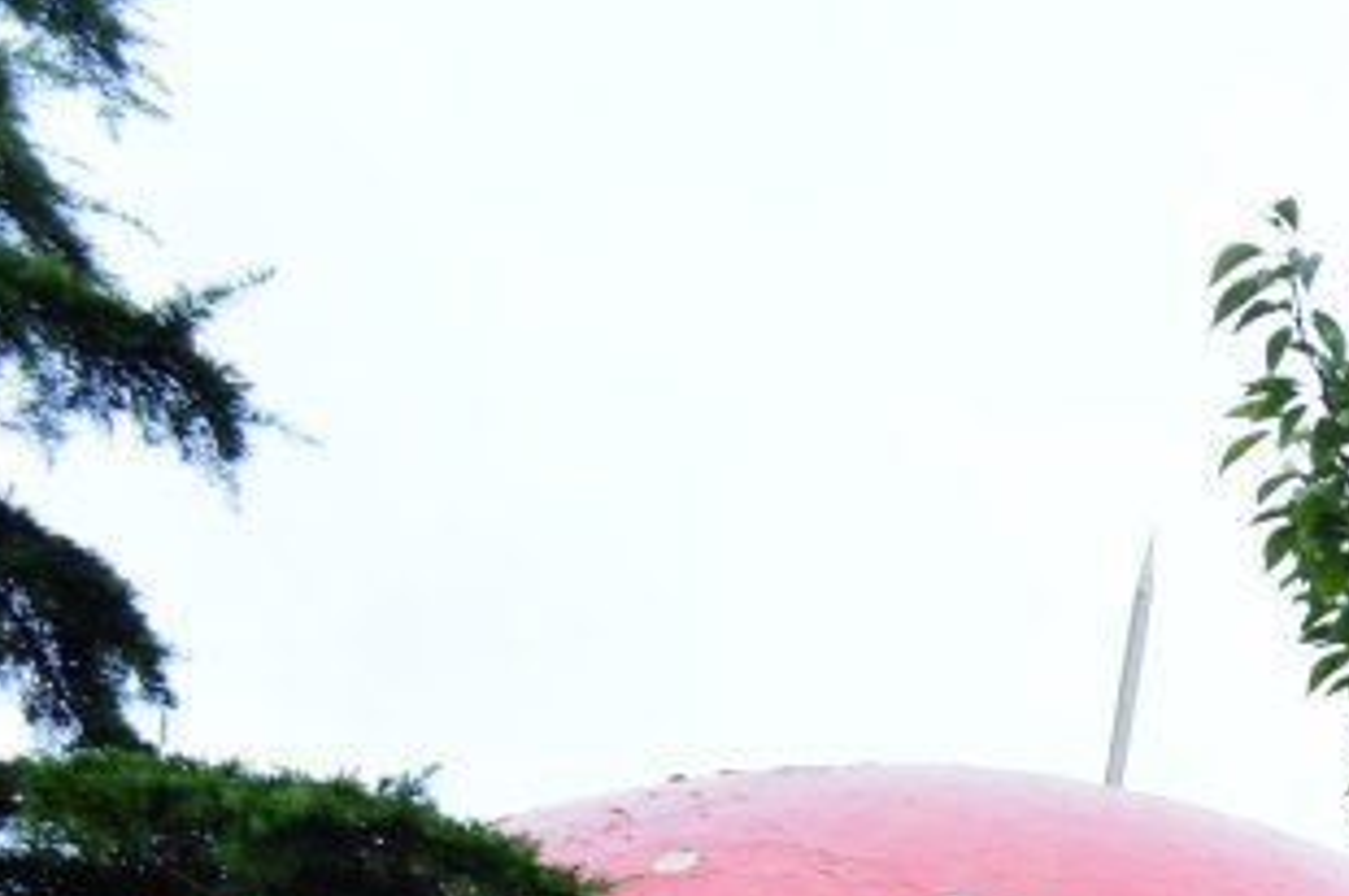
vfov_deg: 11.8
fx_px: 4080
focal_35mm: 109
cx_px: 2211
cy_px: 1459
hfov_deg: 16.5
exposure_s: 1/125
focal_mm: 22
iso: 250
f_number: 5.6
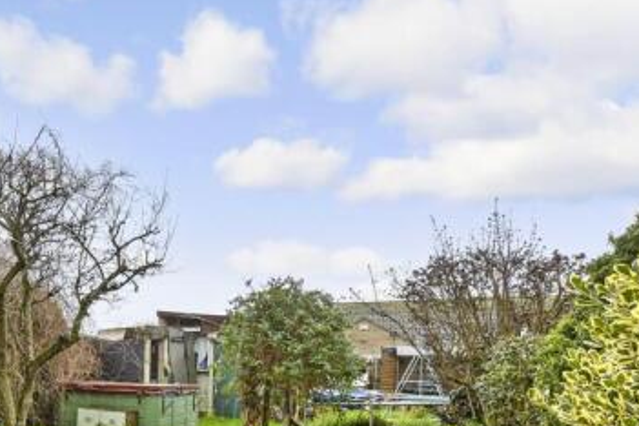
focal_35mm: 28
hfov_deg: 61.3
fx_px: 497
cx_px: 150
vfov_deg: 42.7
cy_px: 380
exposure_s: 1/125
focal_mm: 10
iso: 400
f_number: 8
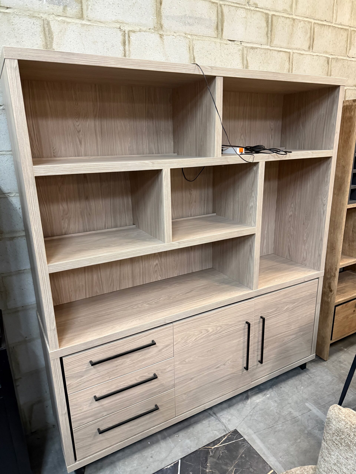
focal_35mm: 24
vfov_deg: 71.6
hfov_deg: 56.8
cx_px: 178
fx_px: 329
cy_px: 237
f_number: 1.78
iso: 500
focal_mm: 6.76
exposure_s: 1/50
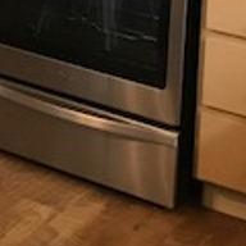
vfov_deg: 12.3
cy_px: -177
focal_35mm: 132
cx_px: -82
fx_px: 1061
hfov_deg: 12.8
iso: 80
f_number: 1.8
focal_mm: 3.99
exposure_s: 1/15
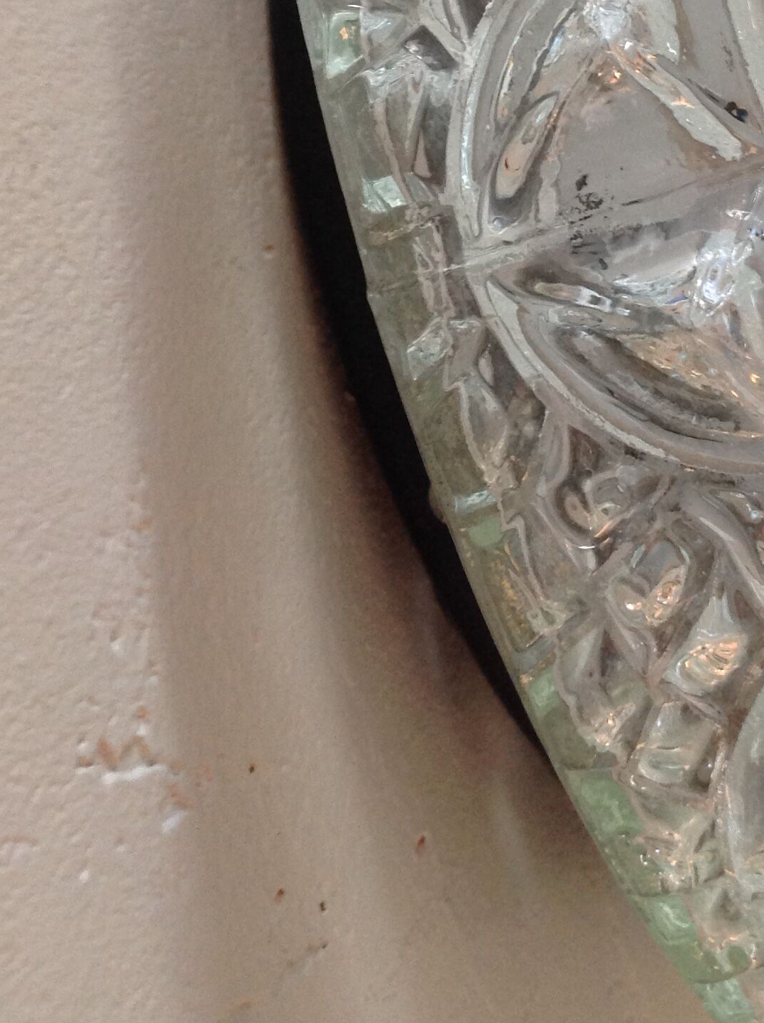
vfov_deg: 29.7
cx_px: 564
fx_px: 1858
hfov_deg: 23.0
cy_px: 146
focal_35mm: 63
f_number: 2.4
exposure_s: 1/17
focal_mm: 4.28
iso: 125
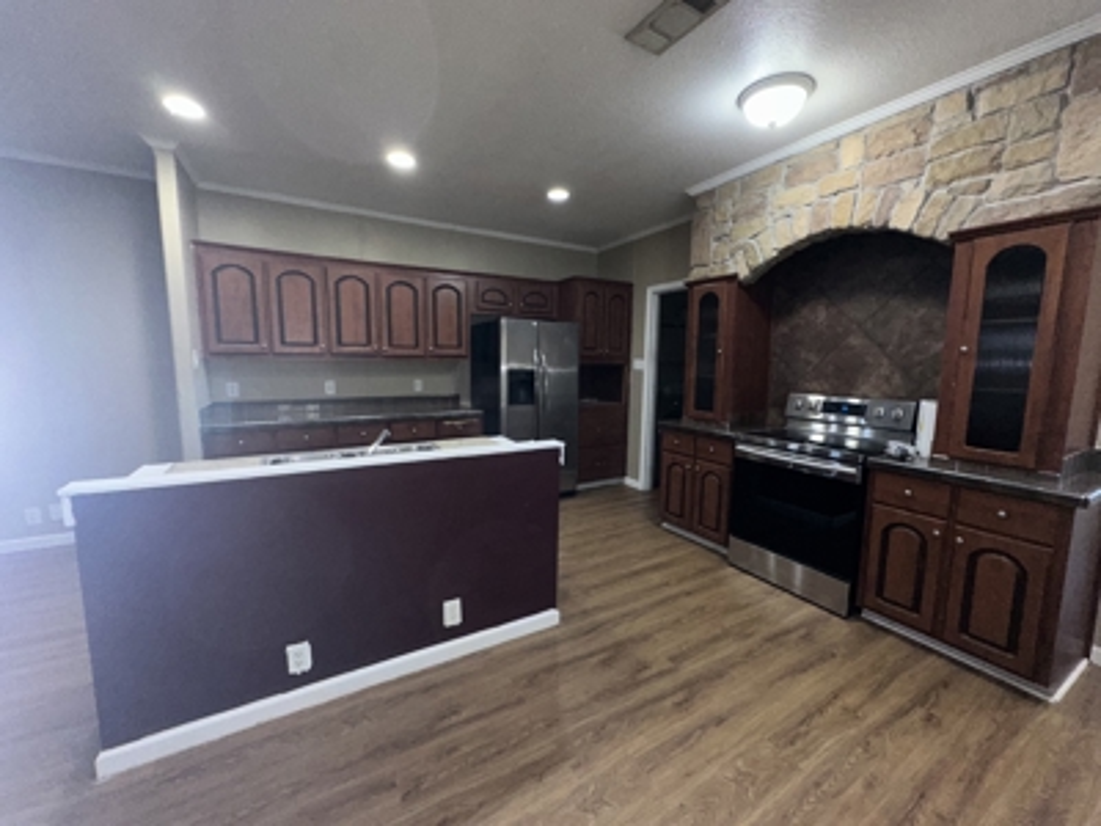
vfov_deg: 85.7
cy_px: 413
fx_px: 445
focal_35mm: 14
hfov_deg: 102.1
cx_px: 550
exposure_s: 1/60
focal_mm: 2.22
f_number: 2.2
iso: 200
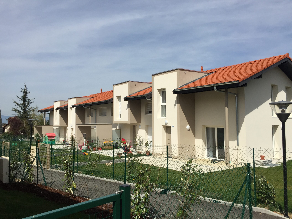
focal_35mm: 29
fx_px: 245
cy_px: 110
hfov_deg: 61.7
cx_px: 146
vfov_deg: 48.2
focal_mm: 4.15
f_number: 2.2
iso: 32
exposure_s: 1/3968
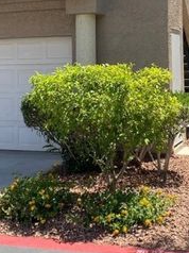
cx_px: 87
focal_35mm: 73
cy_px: 56
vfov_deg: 26.3
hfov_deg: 20.1
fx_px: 532
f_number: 1.8
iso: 32
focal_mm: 4.25
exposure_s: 1/1362
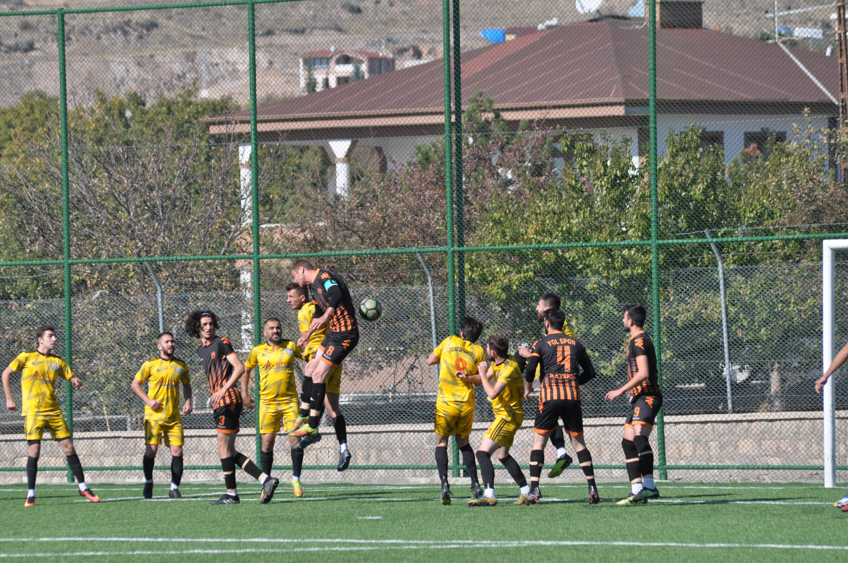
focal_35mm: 255
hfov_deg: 8.1
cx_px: 424
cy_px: 282
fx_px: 5999
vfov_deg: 5.4
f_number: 5.6
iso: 400
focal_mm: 170
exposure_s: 1/2000
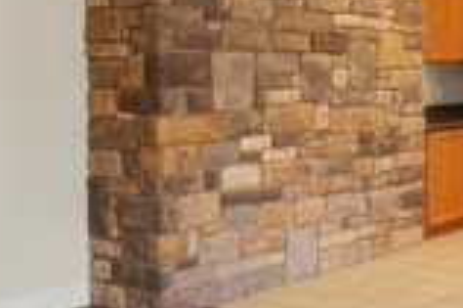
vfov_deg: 20.7
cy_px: 69
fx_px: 835
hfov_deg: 28.9
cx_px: 469
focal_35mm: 65
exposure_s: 2.5
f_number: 22
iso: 250
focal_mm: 16
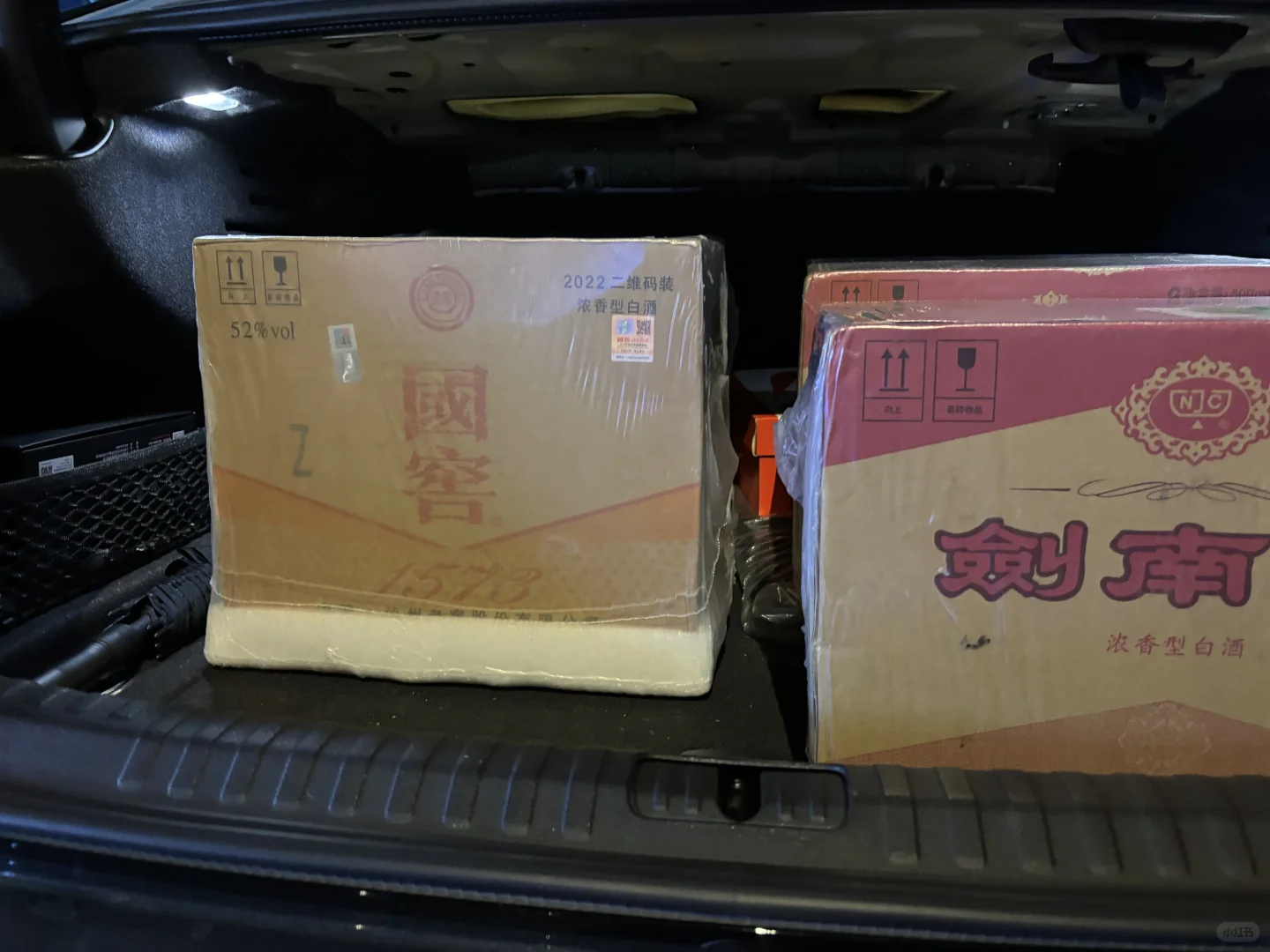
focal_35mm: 26
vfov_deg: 53.1
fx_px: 954
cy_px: 476
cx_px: 635
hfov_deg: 67.3
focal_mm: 5.96
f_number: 1.6
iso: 640
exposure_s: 1/25
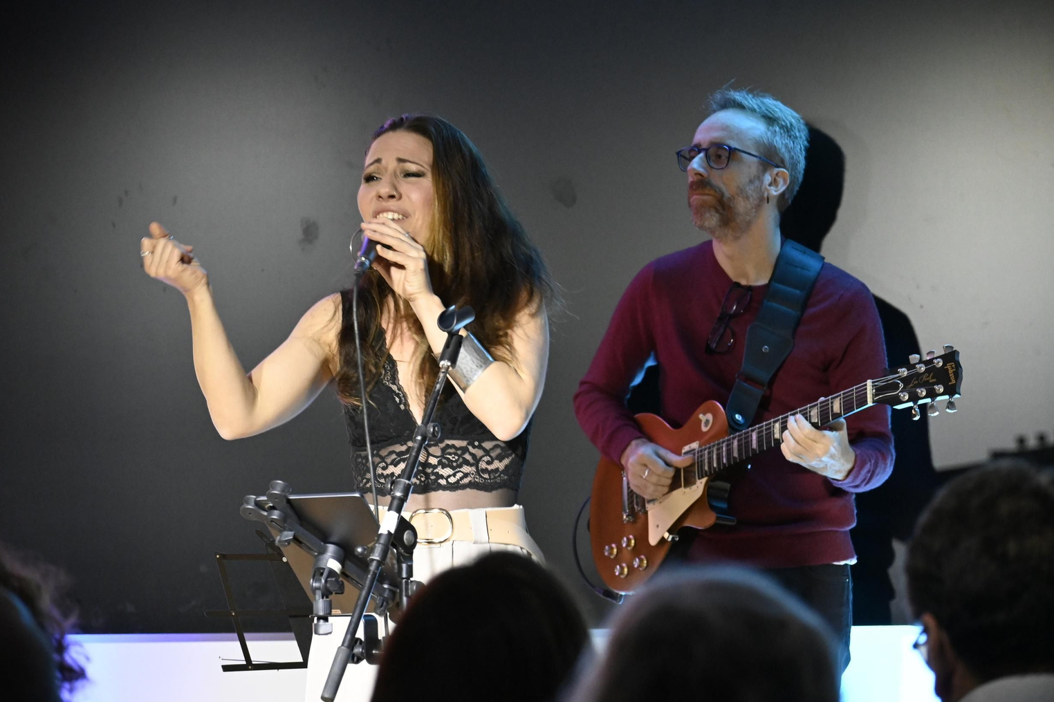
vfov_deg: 7.3
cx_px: 535
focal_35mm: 189
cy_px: 353
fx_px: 5531
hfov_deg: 10.9
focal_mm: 120
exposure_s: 1/80
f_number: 5.6
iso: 4000
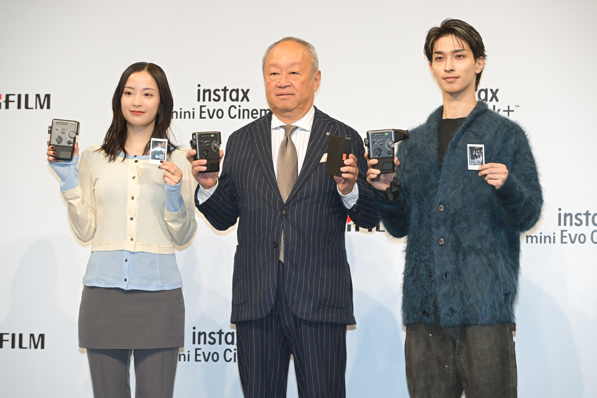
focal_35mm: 175
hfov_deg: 11.7
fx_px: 2902
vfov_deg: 7.8
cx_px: 298
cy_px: 199
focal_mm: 175
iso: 3200
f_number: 8
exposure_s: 1/250
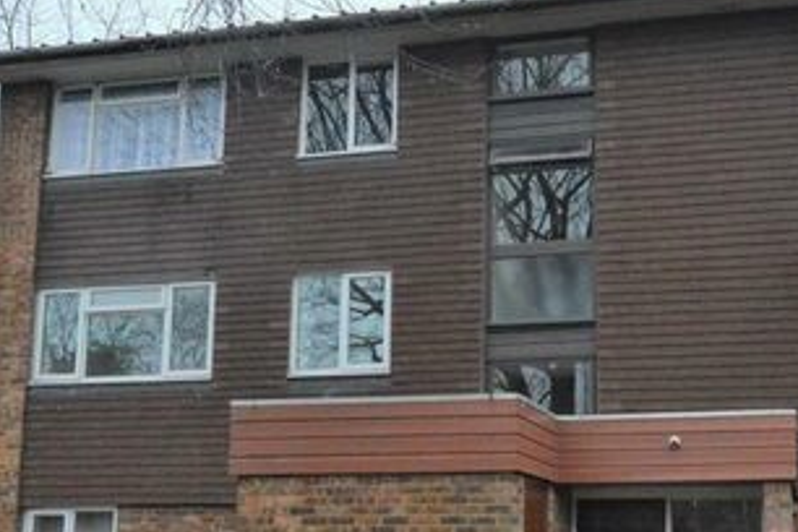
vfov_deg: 27.6
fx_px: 1064
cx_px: 574
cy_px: 412
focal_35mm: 48
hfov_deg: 40.2
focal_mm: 14
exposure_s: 1/250
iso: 3200
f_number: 10
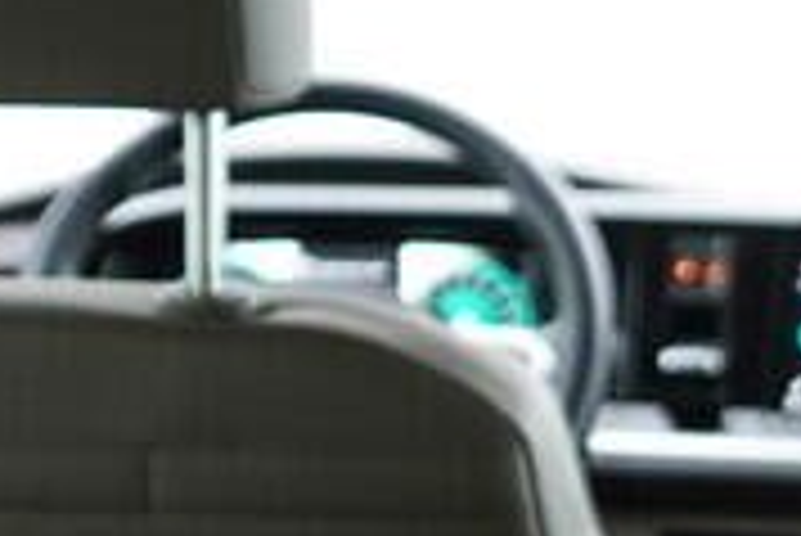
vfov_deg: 6.5
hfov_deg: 9.9
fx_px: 4609
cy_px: 1043
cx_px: 760
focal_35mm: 207
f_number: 2.8
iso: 320
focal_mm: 24
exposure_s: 1/40
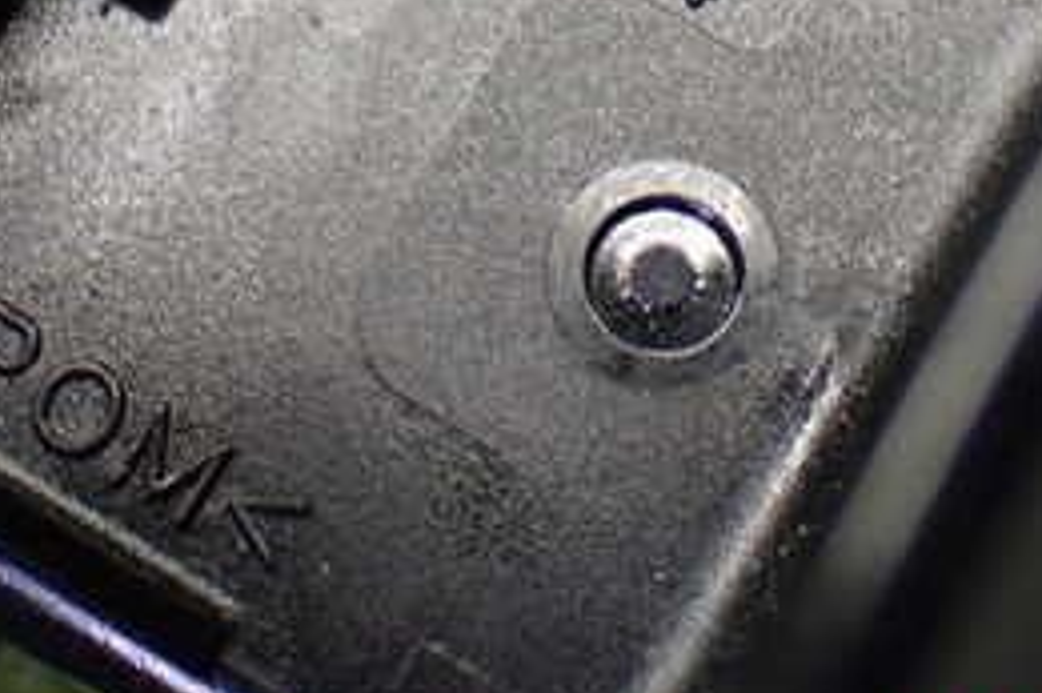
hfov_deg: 17.1
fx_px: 3471
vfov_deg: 11.2
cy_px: -80
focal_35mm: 120
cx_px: 601
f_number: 3.2
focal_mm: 9.01
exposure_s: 1/60
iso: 800
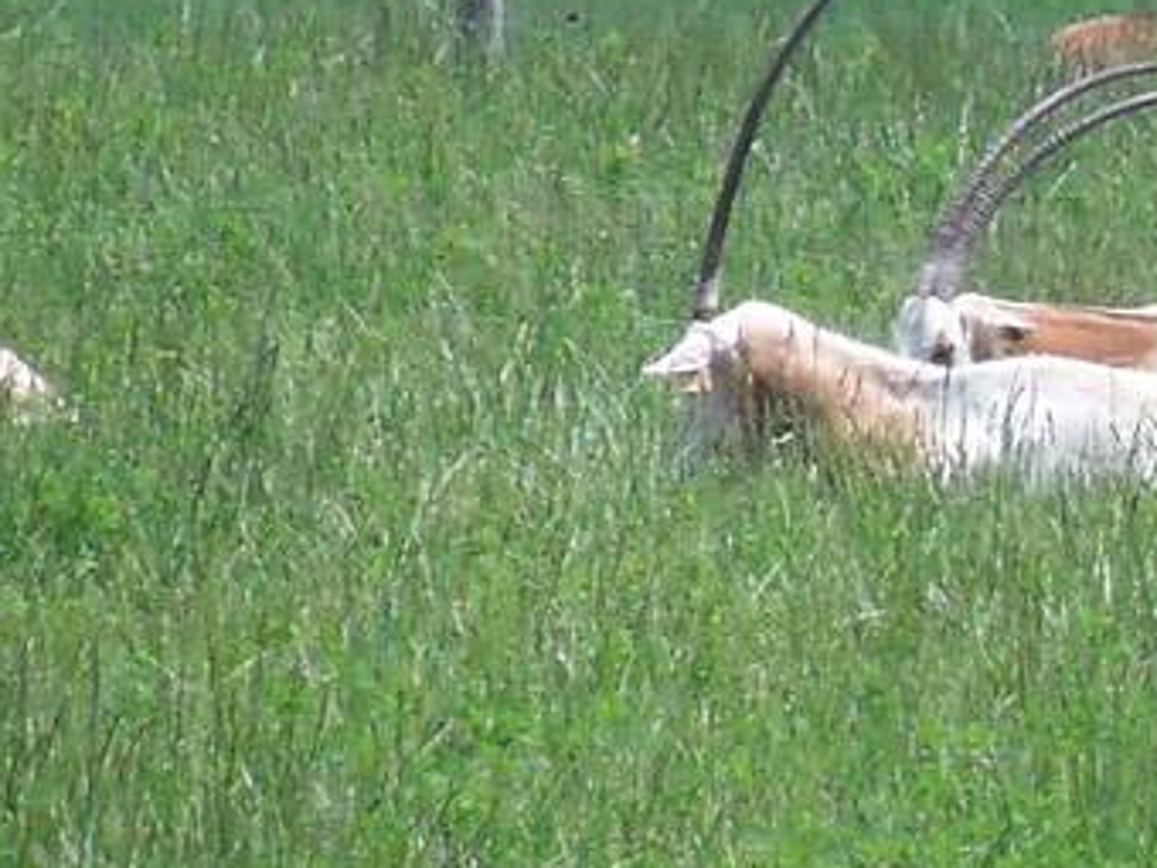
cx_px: 2331
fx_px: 38839
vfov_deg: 1.3
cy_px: 255
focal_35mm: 1162
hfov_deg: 1.7
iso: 200
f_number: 4.4
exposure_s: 1/1250
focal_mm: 43.8
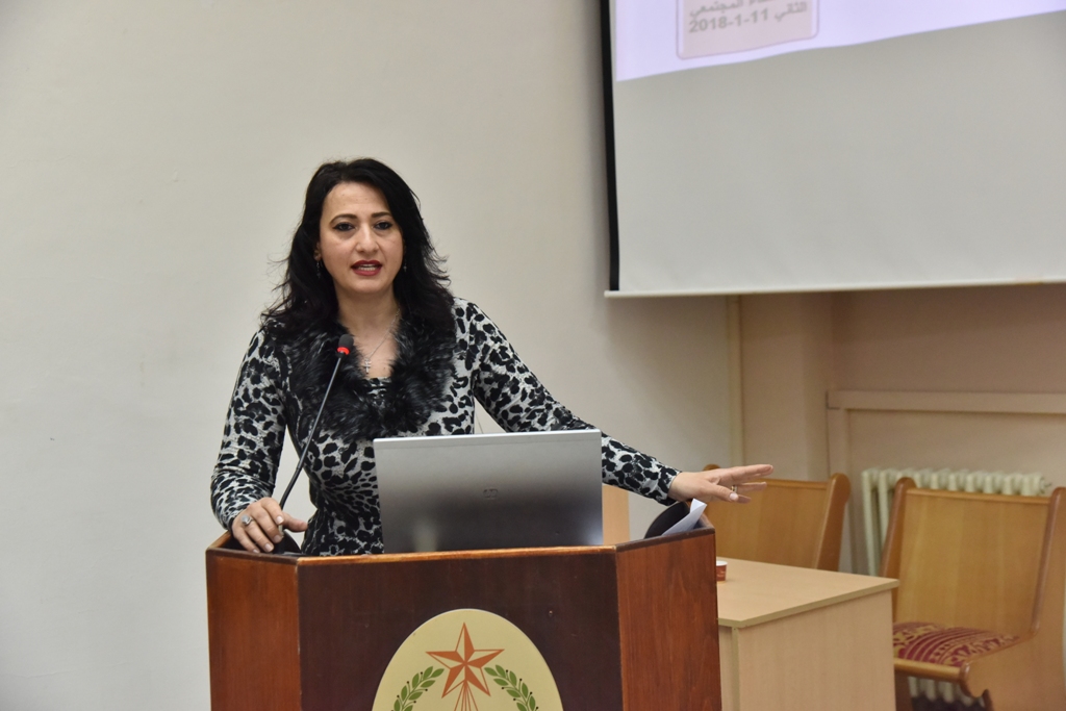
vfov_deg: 21.9
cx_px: 533
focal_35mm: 62
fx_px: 1836
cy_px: 356
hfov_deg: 32.4
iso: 2500
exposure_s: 1/125
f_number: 5.6
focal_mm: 62
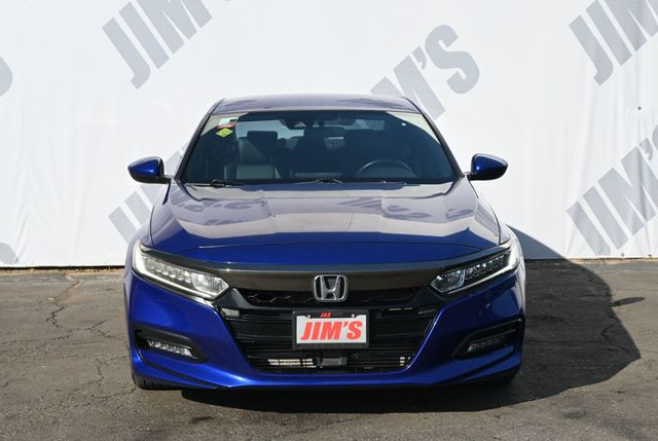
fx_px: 1071
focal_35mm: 58
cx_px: 329
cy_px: 220
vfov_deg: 23.3
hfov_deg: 34.2
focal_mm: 39
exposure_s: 1/250
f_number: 5.6
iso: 125
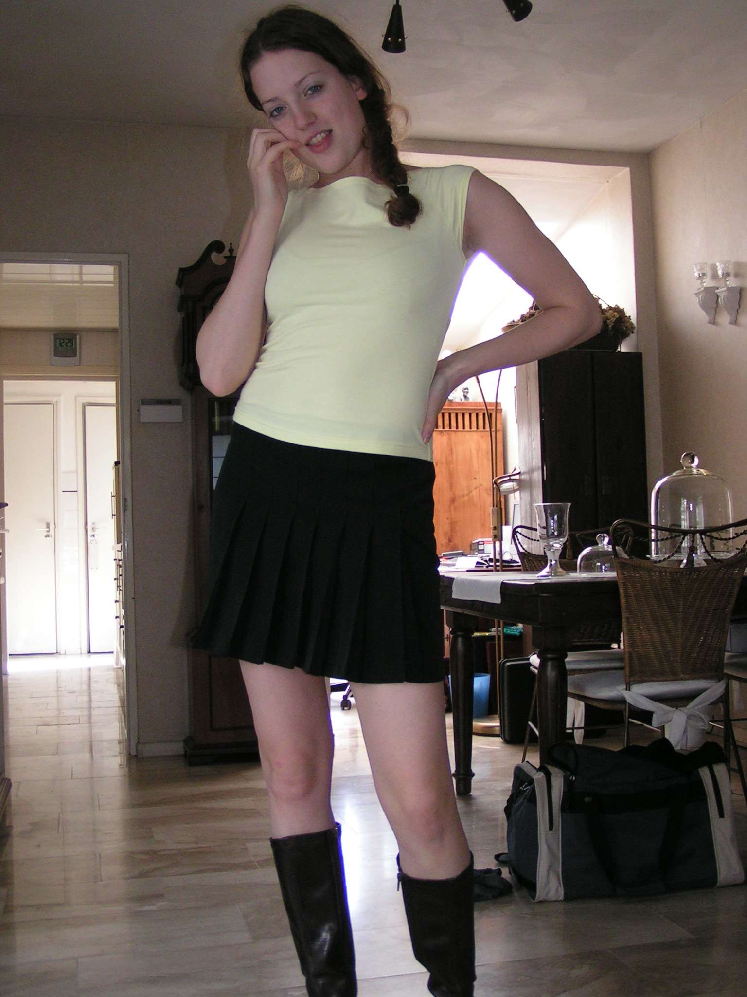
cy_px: 498
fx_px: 1180
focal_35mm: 41
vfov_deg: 45.8
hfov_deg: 35.1
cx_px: 374
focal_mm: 6.3
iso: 125
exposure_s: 1/60
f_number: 2.8
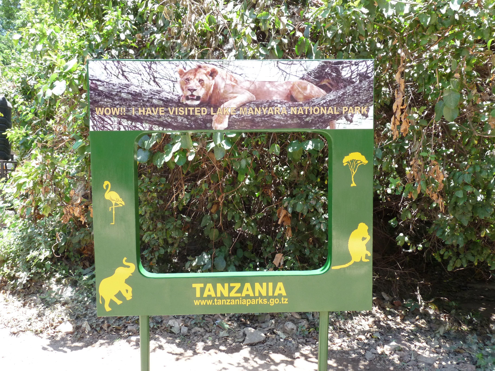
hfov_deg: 65.3
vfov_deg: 51.4
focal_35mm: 27
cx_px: 248
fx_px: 386
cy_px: 186
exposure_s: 1/125
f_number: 4
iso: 200
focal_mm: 4.8
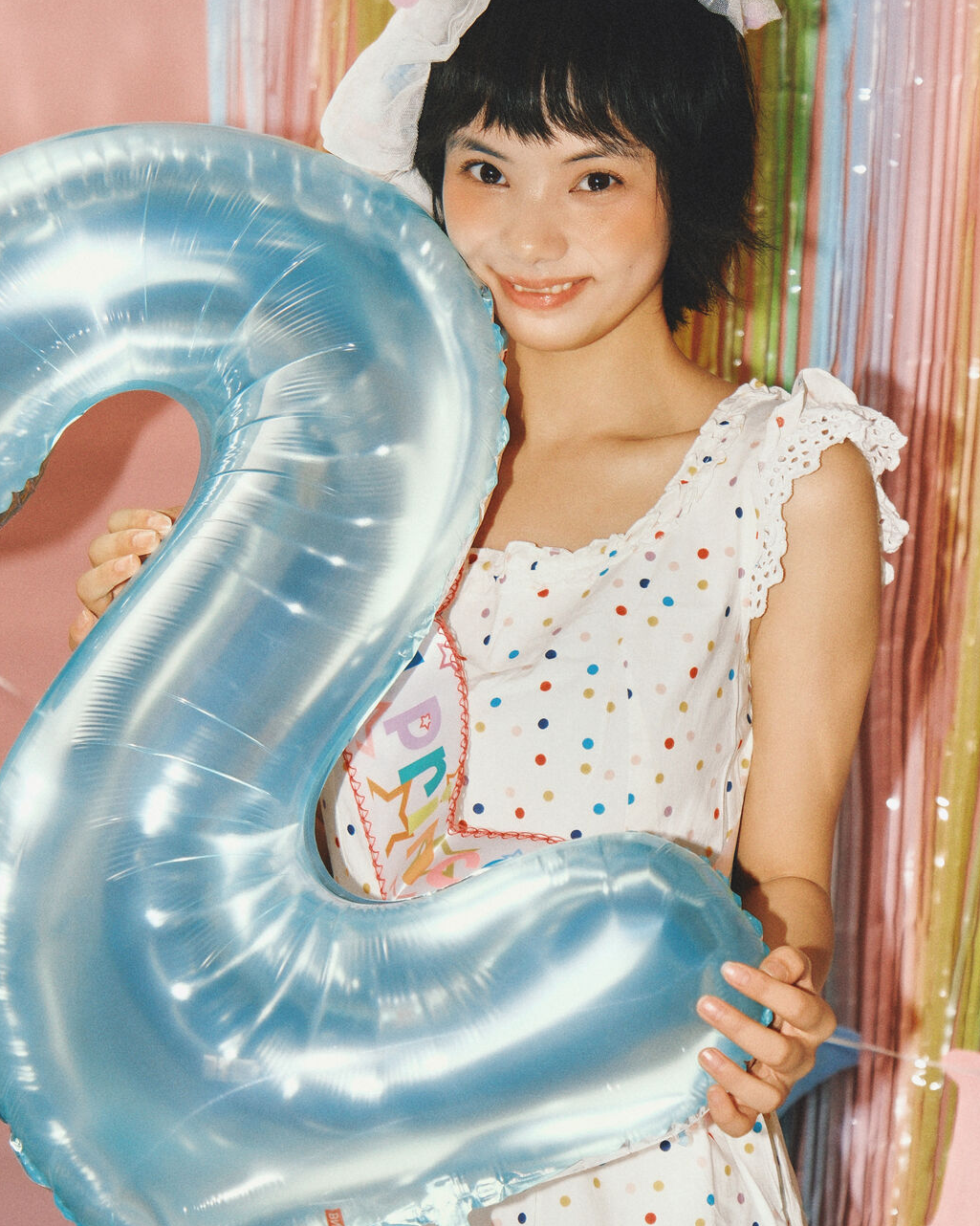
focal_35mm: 87
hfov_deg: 17.7
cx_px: 442
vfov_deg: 22.0
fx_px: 3155
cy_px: 696
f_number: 2.8
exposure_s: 1/250
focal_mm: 44
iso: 400
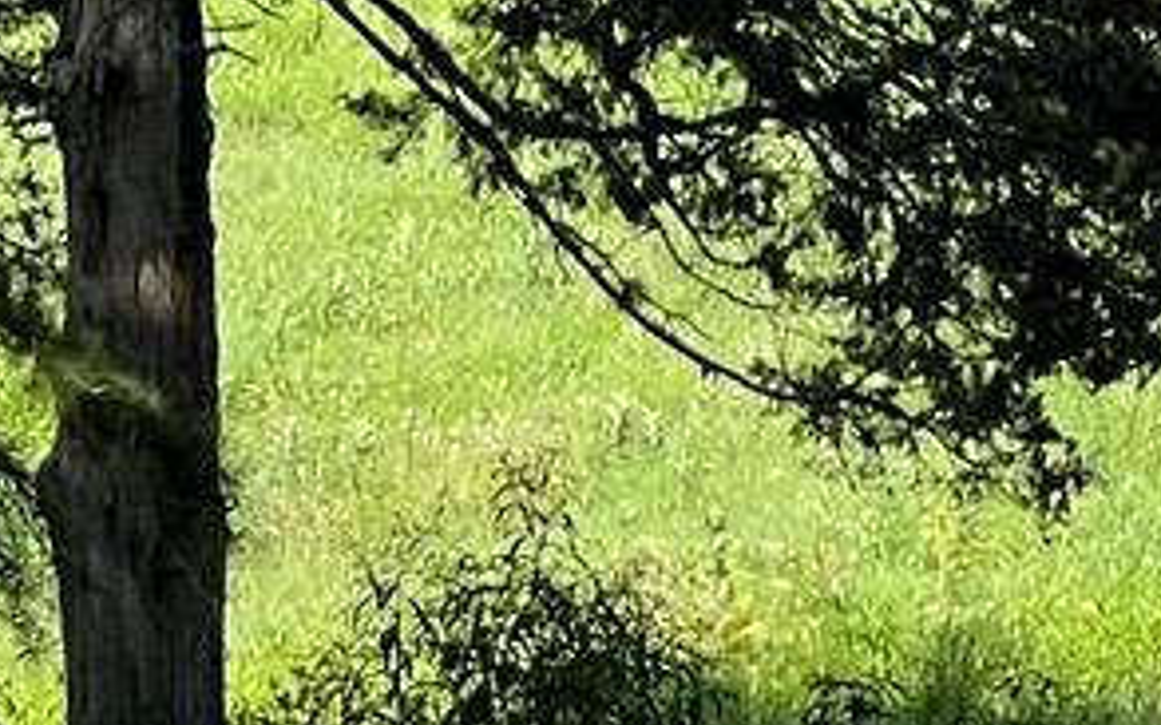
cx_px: 1054
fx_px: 18032
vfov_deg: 2.3
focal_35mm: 570
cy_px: 535
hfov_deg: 3.7
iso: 32
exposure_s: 1/328
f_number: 2.8
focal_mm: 9
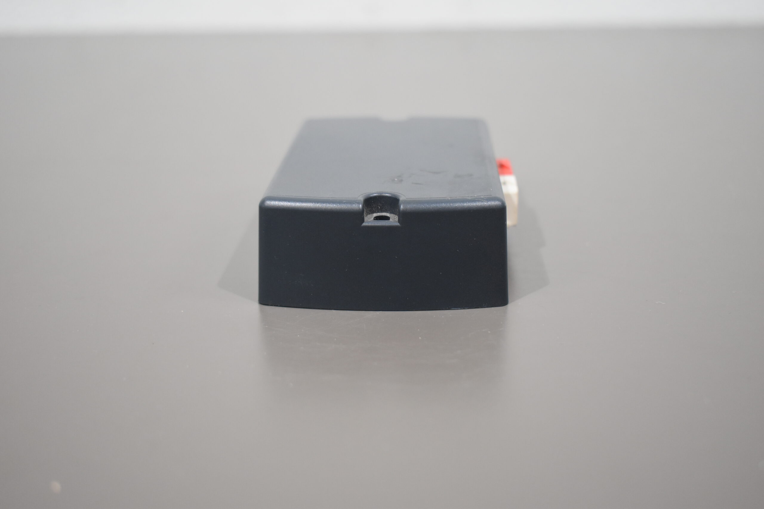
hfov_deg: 38.9
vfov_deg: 26.5
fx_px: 1082
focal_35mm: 51
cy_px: 254
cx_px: 382
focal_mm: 34
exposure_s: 1/125
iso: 1100
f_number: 4.5
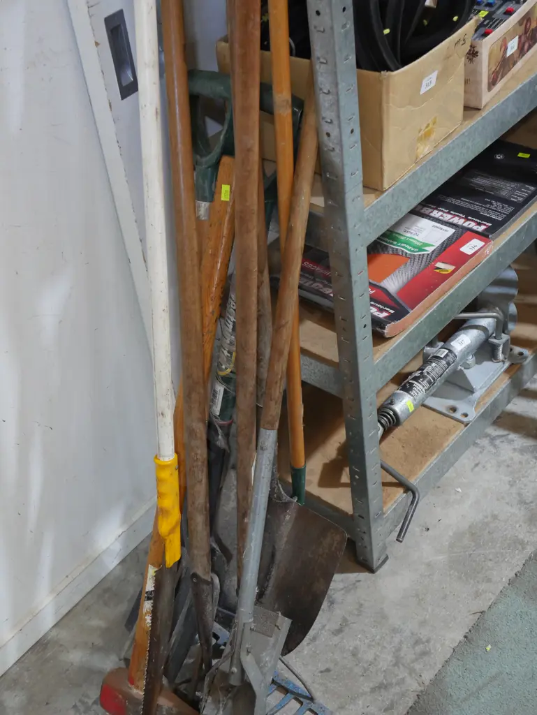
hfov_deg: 29.1
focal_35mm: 50
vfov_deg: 38.2
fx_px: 1033
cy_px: 358
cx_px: 268
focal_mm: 25
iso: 1250
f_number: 5.3
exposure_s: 1/60
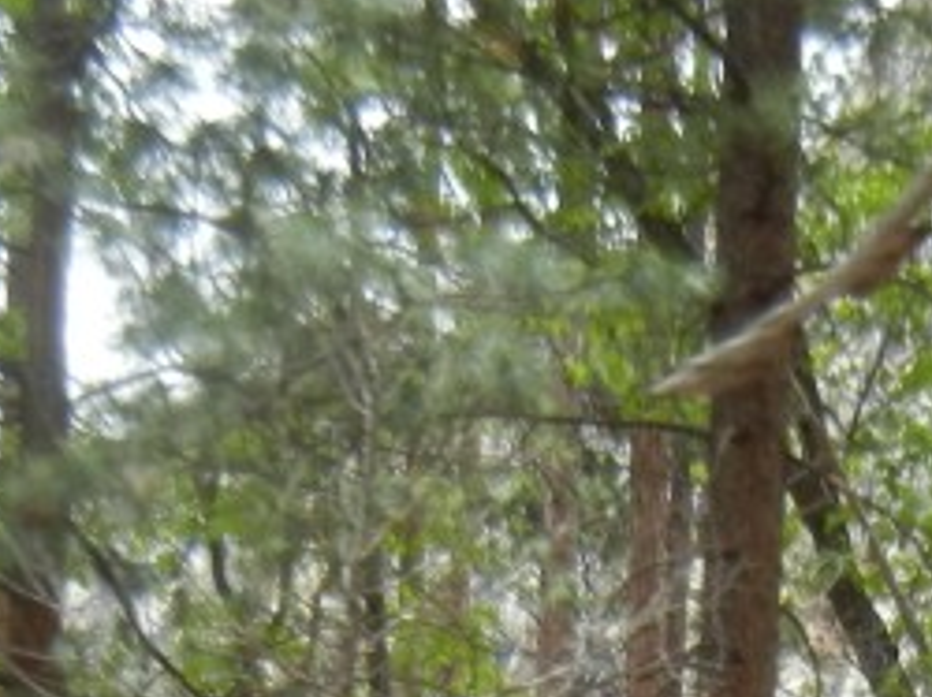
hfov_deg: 15.8
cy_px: 1308
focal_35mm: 123
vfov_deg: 11.1
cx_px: 898
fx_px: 3308
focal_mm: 5.4
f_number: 3.5
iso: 160
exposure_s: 1/376
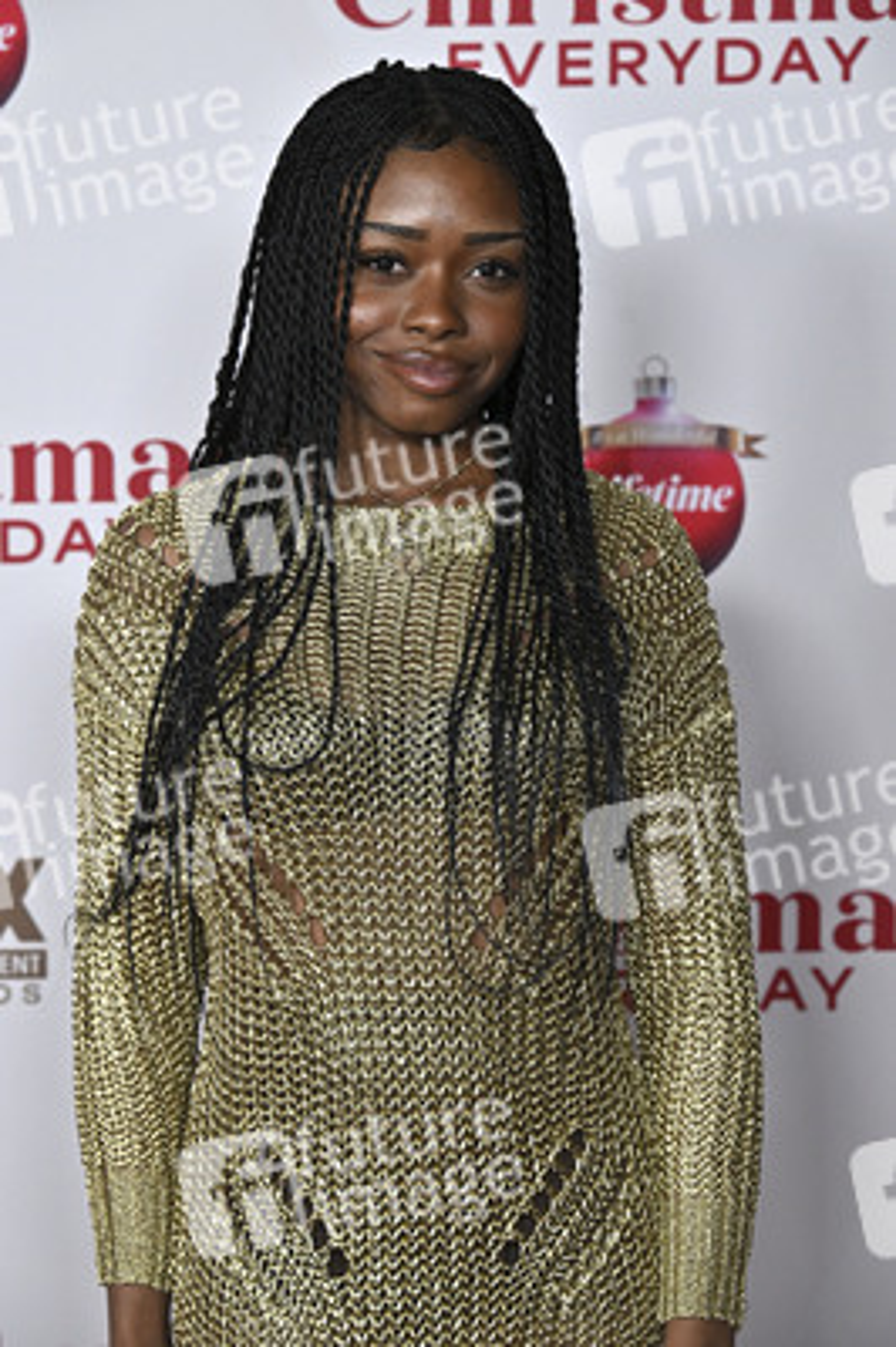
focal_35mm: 101
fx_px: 3777
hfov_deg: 13.5
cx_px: 448
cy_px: 674
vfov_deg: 20.2
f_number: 5.6
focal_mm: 101
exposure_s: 1/320
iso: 2500
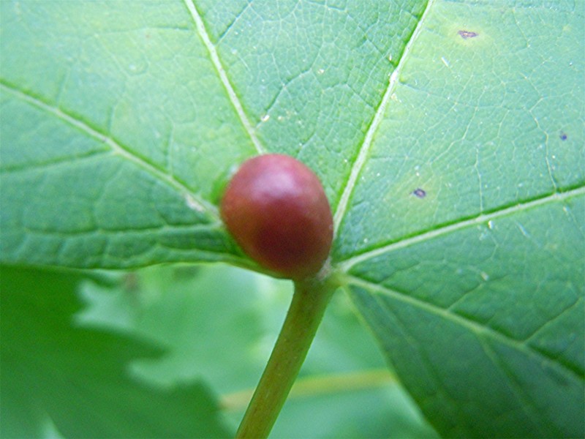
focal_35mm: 30
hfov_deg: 60.0
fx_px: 507
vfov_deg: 46.8
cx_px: 292
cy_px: 220
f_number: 3.5
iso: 400
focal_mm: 5.4
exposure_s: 1/125
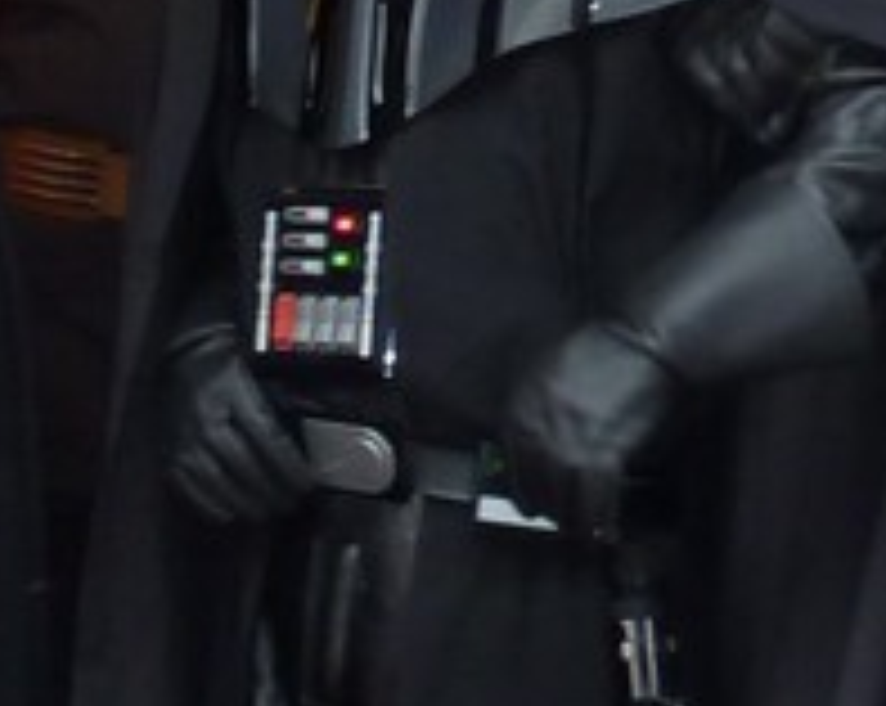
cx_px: -882
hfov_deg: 12.3
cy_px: 526
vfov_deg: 11.1
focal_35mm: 139
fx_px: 3639
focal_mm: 4.1
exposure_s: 1/30
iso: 160
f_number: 3.3
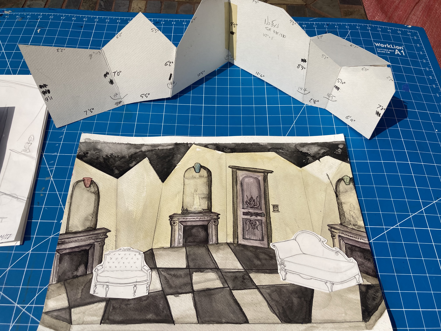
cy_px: 166
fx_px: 357
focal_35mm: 28
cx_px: 220
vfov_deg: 49.7
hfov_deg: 63.4
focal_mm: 3.99
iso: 25
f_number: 1.8
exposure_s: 1/8000
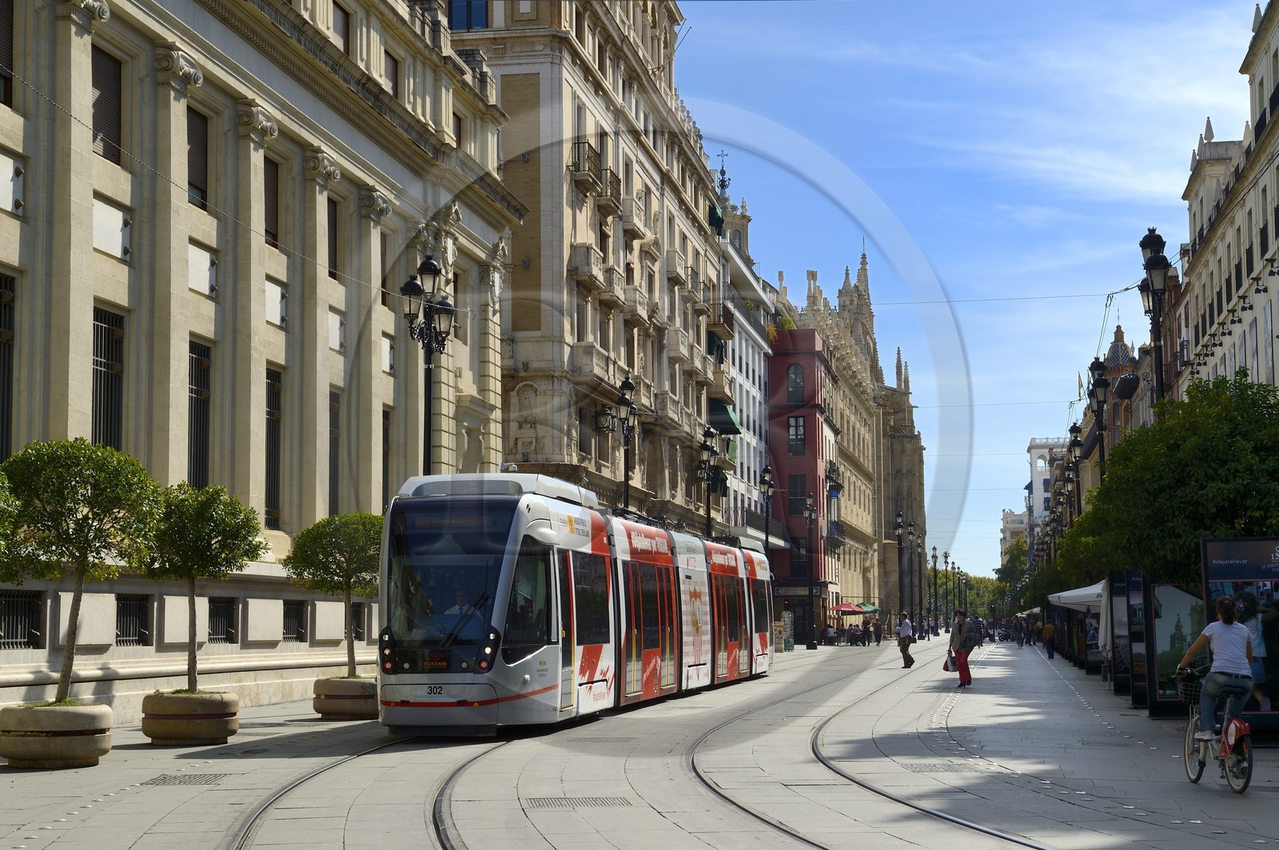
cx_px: 640
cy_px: 425
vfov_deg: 23.3
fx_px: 2059
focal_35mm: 58
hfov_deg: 34.5
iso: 200
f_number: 13
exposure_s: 1/320
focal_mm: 58
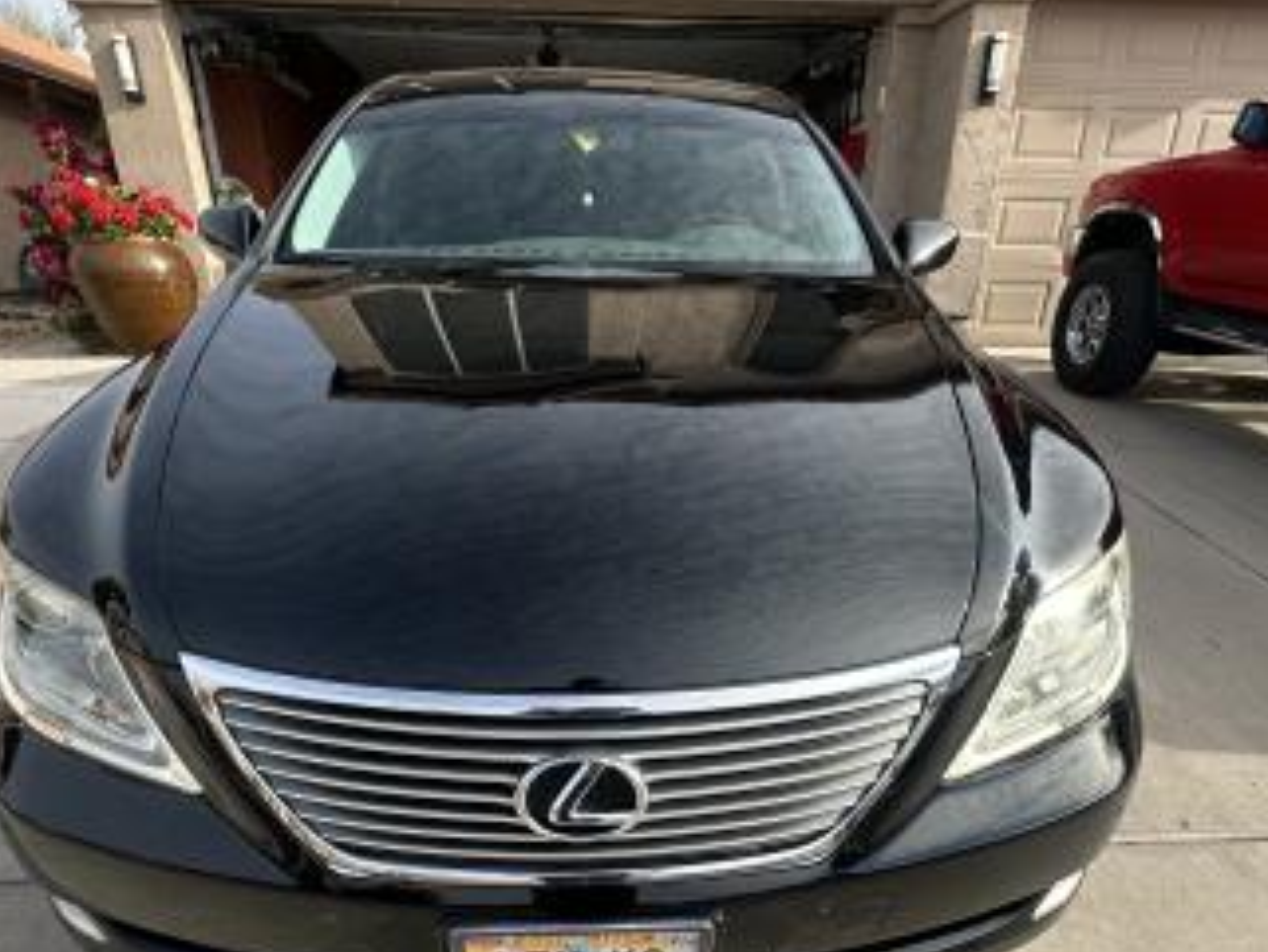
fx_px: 806
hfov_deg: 76.4
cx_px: 636
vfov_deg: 59.5
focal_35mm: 22
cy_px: 644
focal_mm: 2.22
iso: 40
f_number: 2.2
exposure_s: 1/556
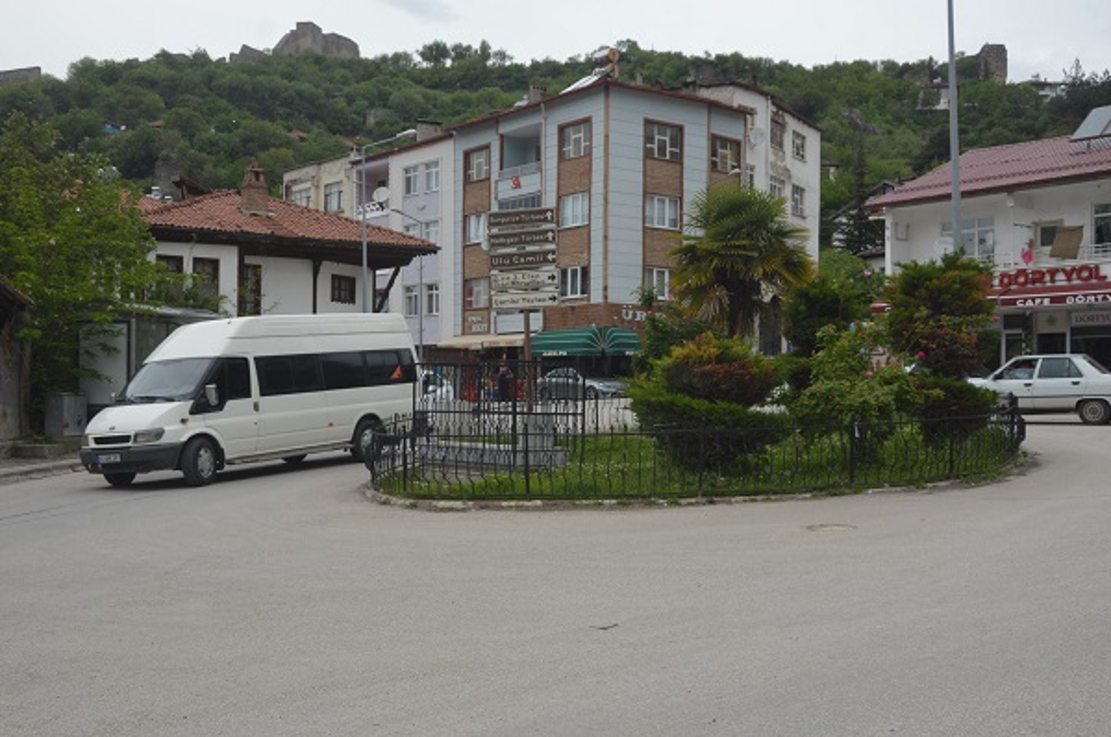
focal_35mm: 39
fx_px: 1202
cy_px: 368
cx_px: 556
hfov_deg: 49.6
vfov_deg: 34.1
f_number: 8
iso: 100
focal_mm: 26
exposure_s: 1/250
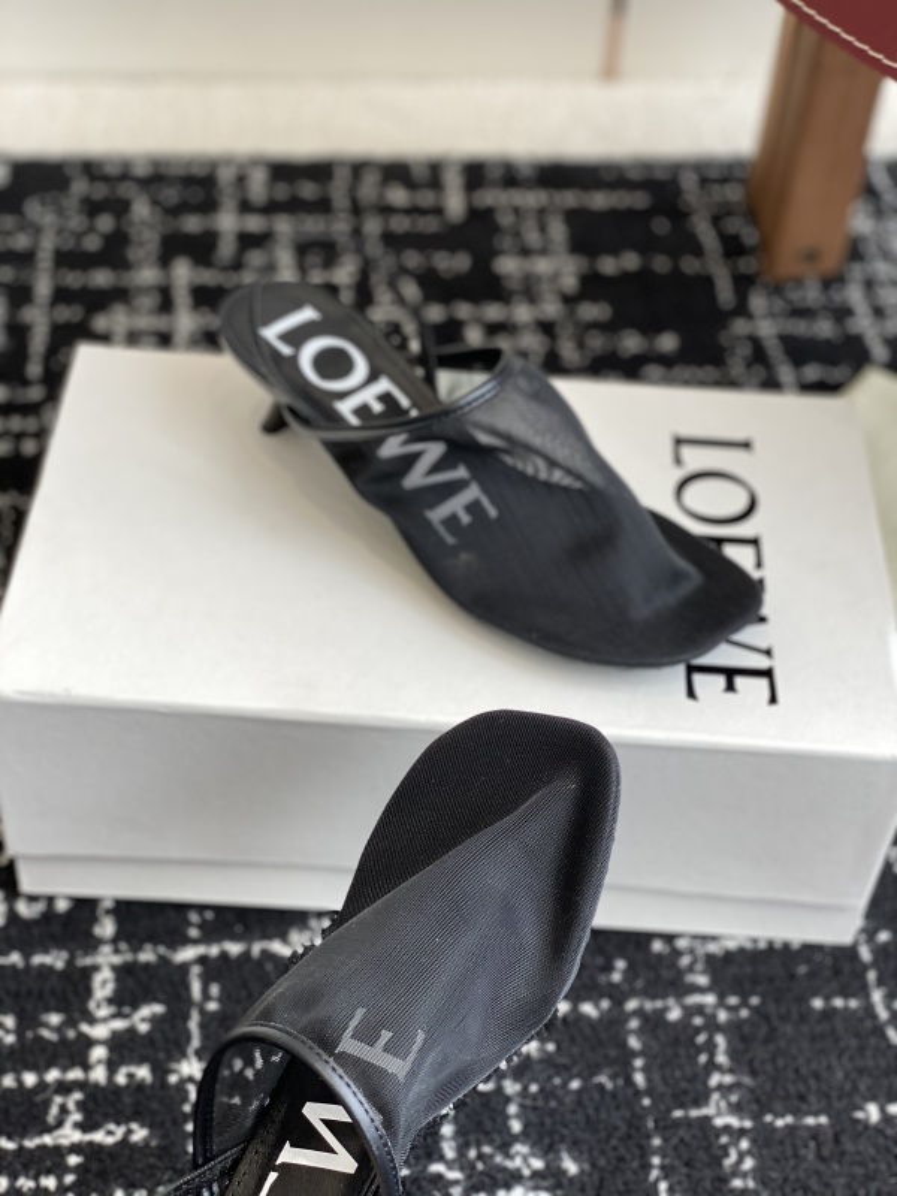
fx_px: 1797
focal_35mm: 52
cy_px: 598
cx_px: 448
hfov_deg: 28.0
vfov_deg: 36.8
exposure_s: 1/122
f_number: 2
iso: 32
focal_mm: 6
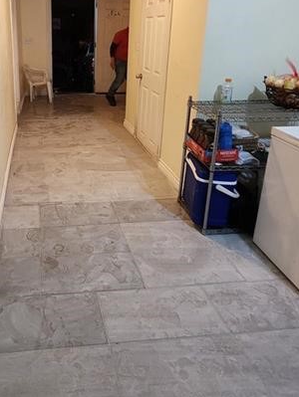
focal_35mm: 25
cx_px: 62
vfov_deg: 66.2
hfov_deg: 51.7
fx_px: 287
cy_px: 113
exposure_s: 1/60
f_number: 2.2
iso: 400
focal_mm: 2.2
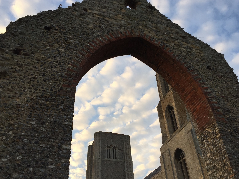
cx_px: 114
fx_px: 235
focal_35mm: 34
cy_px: 92
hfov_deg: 53.9
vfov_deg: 41.8
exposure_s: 1/421
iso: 32
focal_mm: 4.15
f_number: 2.2
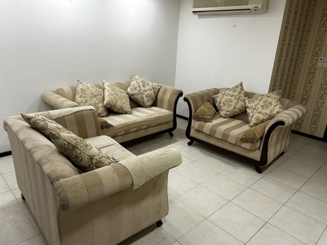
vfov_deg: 53.1
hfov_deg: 67.3
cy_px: 122
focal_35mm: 26
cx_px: 164
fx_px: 246
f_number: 1.5
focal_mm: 5.7
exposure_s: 1/100
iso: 64
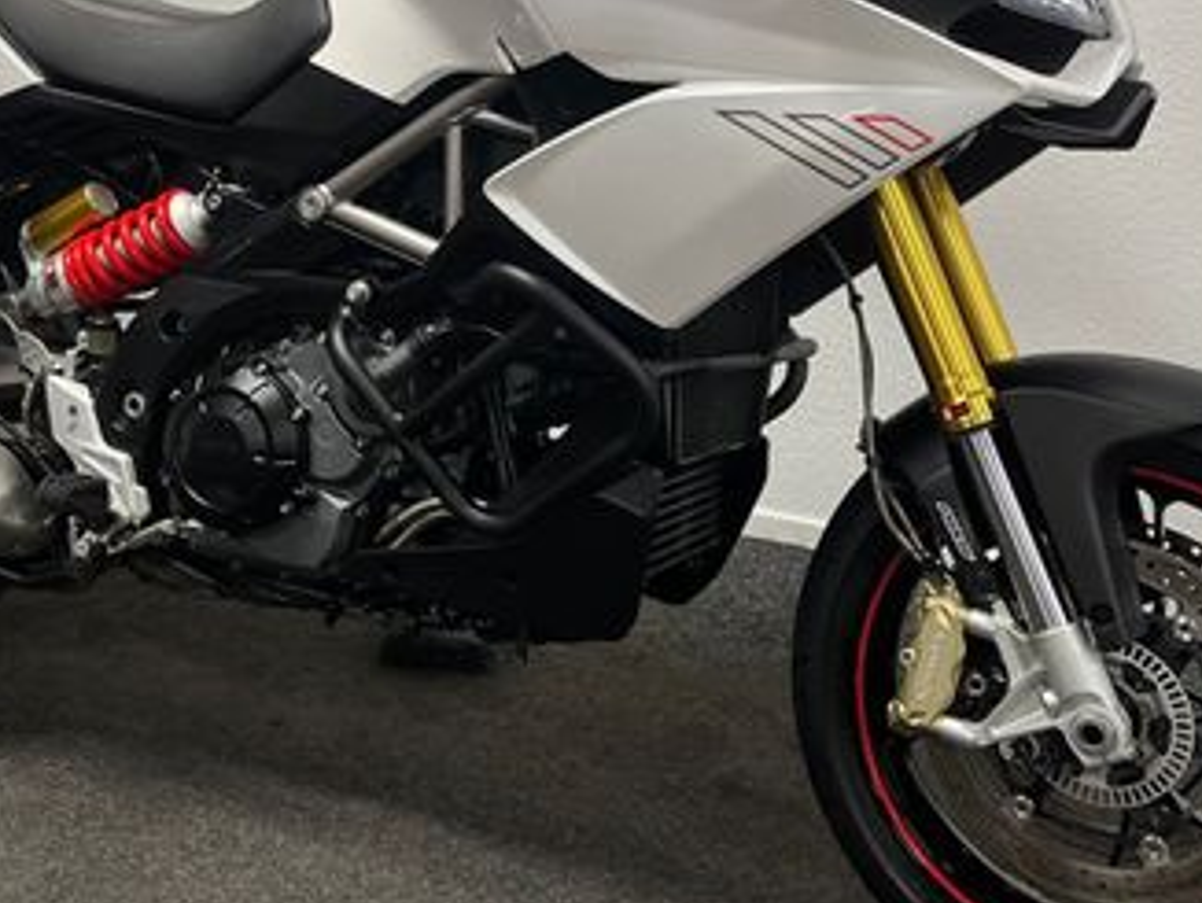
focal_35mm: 51
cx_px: 487
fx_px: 1772
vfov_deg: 27.9
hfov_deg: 37.3
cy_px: 166
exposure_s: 1/100
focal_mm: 5.1
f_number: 1.6
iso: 125
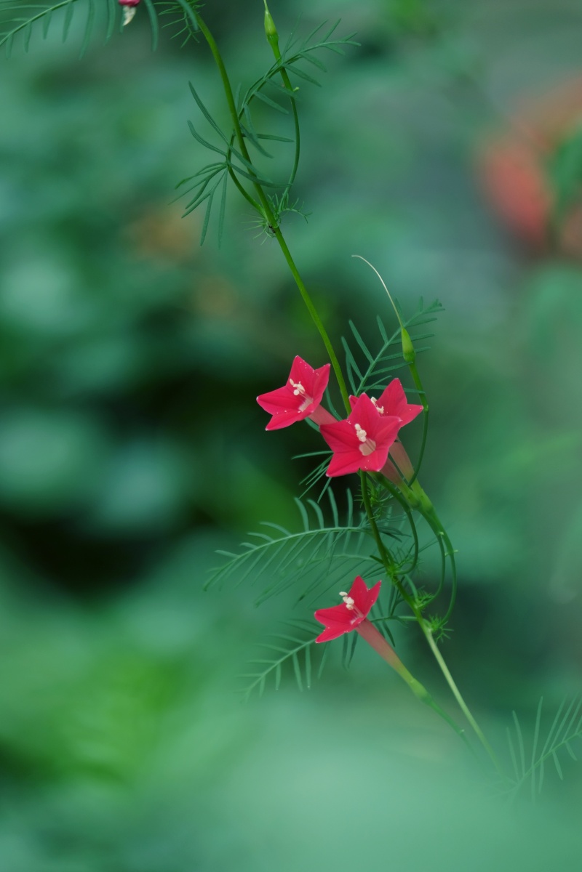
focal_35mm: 345
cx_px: 291
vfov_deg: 6.0
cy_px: 436
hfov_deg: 4.0
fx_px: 8366
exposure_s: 1/125
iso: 200
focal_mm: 230
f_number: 6.7
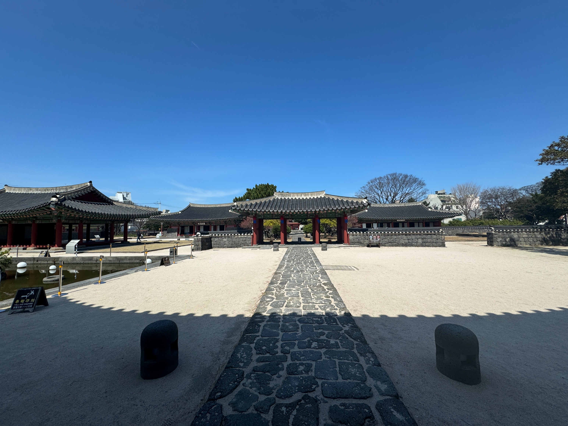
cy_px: 213
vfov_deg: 85.7
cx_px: 284
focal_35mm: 14
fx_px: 230
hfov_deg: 102.1
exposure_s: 1/3247
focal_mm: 2.22
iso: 50
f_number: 2.2
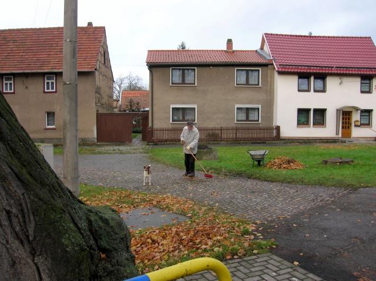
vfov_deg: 41.7
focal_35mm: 34
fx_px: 369
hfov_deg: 54.0
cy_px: 140
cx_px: 188
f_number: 4.9
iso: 50
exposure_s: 1/58.3
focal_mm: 5.7
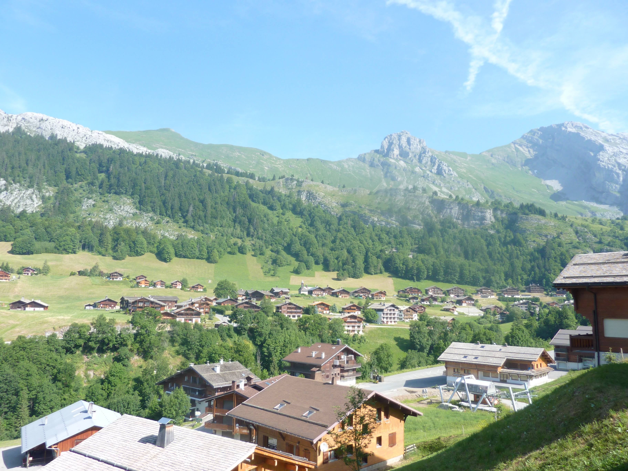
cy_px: 236
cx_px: 314
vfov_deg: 54.9
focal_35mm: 25
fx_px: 454
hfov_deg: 69.4
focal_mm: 4.1
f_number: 3.3
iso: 80
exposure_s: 1/320
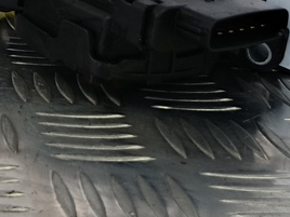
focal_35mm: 88
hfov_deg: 19.8
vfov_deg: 15.4
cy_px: -113
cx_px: -120
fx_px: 737
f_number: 1.6
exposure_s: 1/66.7
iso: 135
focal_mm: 4.11
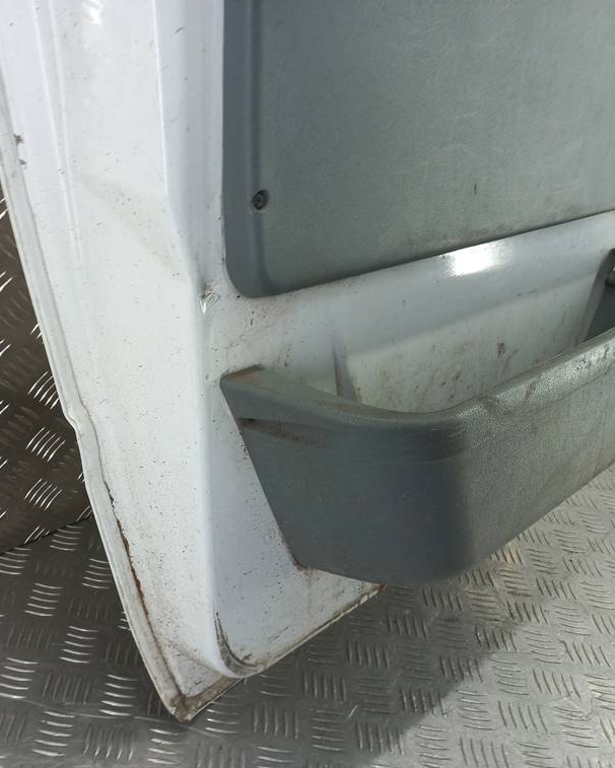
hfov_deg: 43.5
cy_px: 383
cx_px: 172
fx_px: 751
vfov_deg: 54.2
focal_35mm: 33
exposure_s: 1/50
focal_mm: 4.6
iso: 64
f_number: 1.8
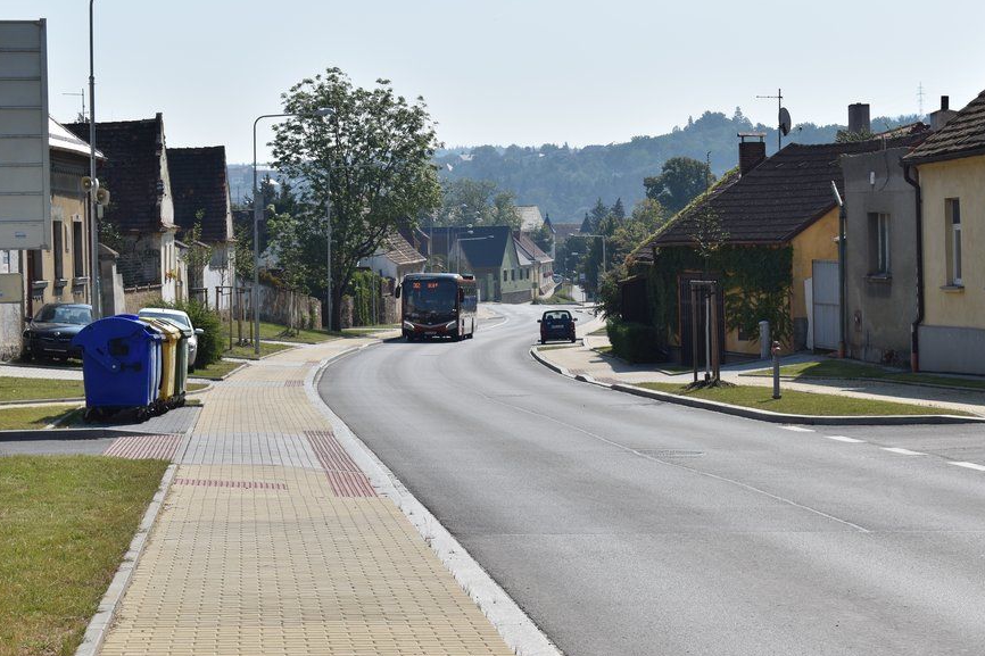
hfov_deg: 20.9
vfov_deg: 14.0
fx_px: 2670
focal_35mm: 98
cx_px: 576
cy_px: 275
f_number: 8
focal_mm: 55
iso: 100
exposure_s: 1/500
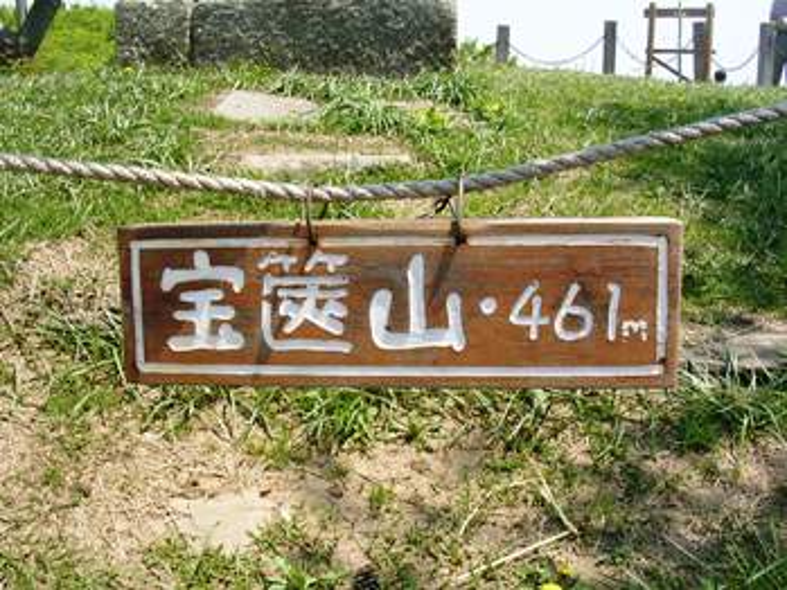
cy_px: 295
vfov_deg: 37.7
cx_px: 394
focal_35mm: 38
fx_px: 864
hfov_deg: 49.0
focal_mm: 5.8
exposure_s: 1/146
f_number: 5.6
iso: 50
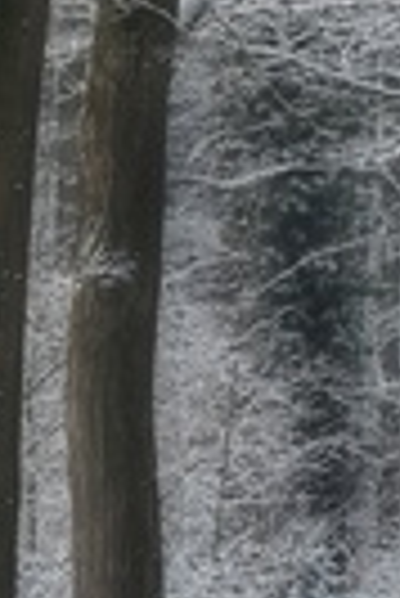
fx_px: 11652
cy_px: -600
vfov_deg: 2.9
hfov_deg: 2.0
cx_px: 1029
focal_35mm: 701
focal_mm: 135
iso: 320
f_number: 8
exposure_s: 1/80
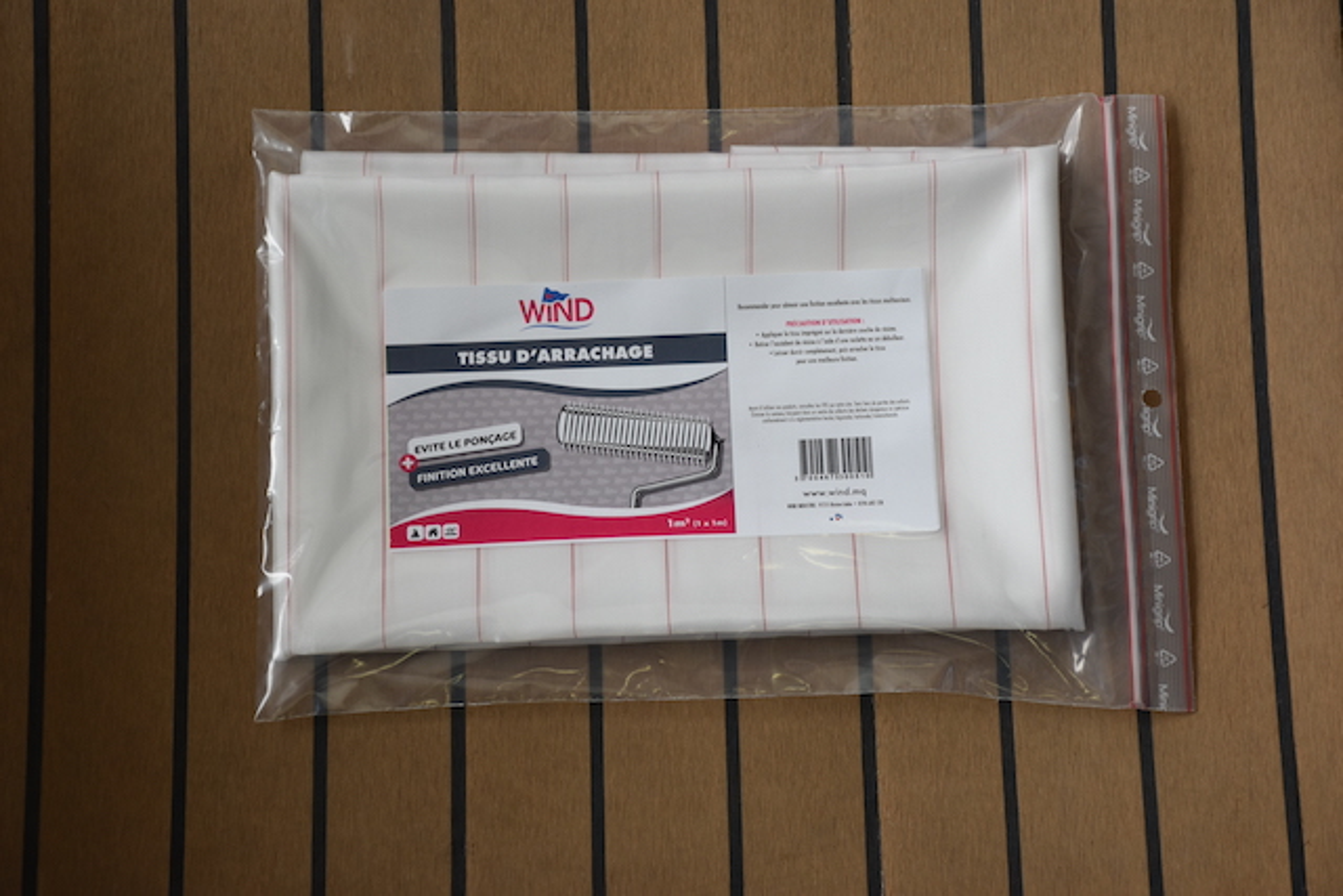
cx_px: 672
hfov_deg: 22.6
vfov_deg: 15.2
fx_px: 3358
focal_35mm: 90
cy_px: 448
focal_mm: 60
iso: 280
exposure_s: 1/125
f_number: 5.6
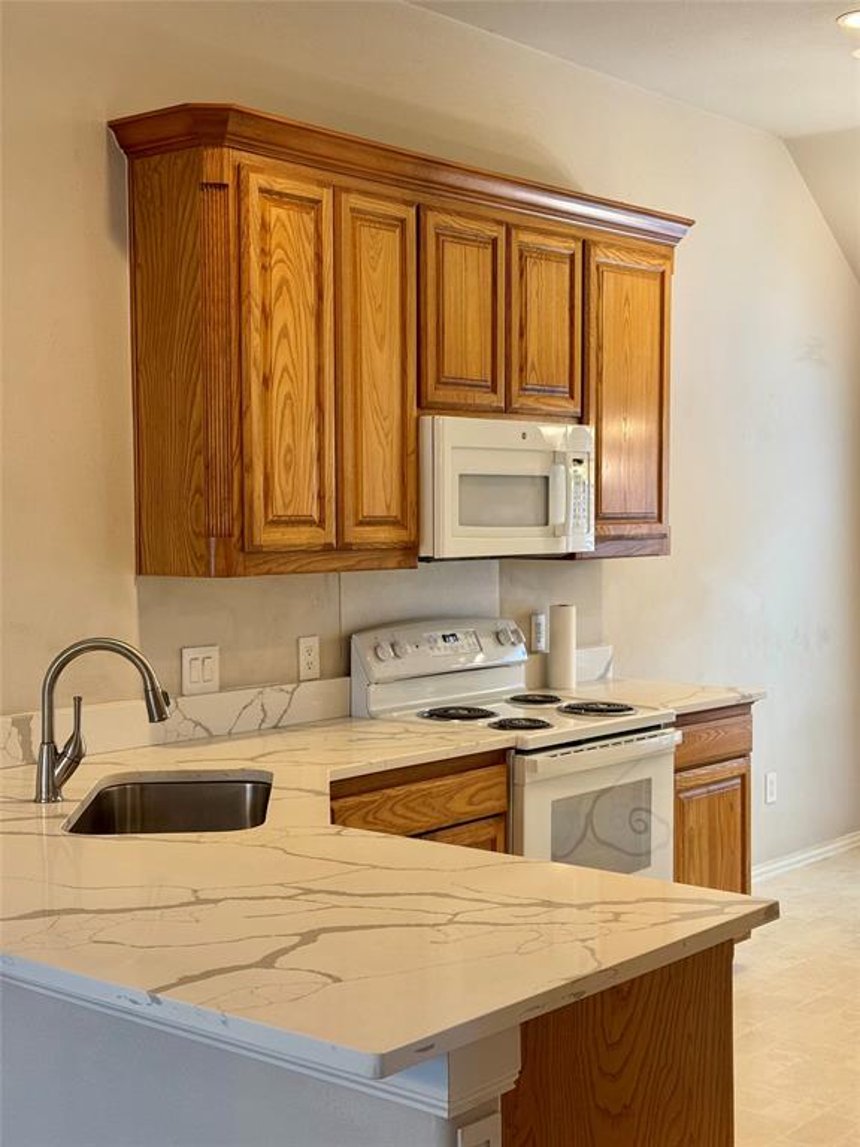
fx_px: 1590
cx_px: 430
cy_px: 574
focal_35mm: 48
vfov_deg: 39.7
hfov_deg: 30.3
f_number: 1.78
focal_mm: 6.76
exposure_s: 1/60
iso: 125
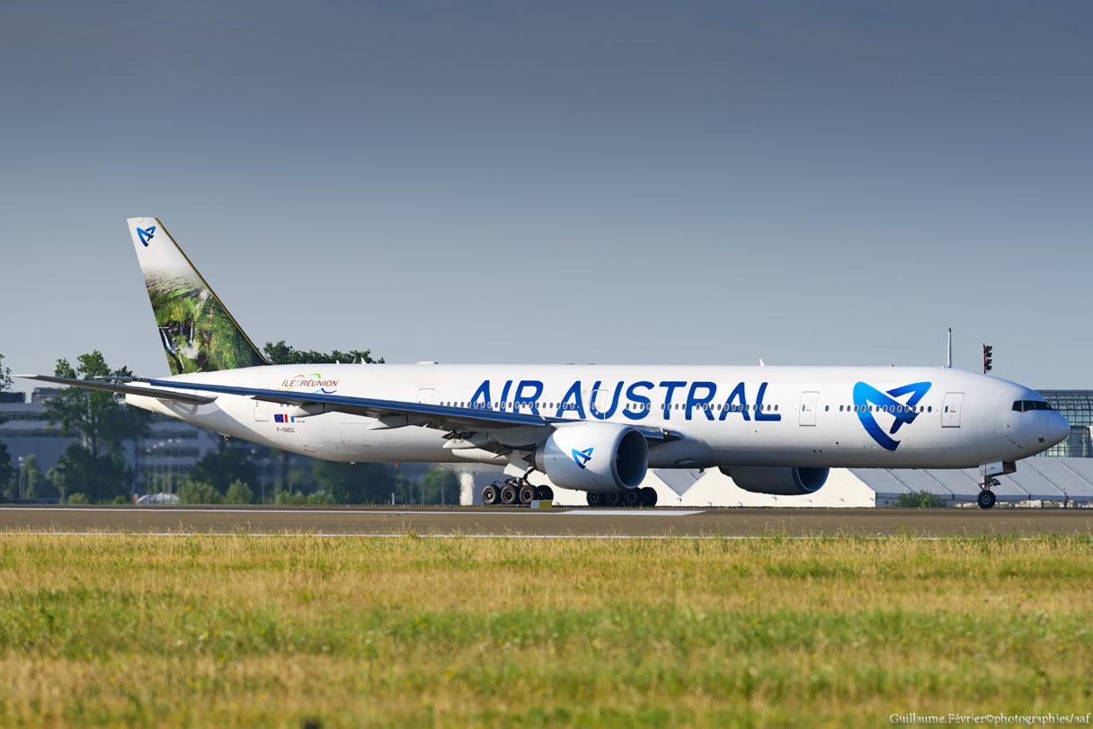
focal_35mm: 300
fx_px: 9109
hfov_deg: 6.9
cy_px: 364
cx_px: 546
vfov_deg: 4.6
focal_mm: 300
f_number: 5.6
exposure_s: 1/1600
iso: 200
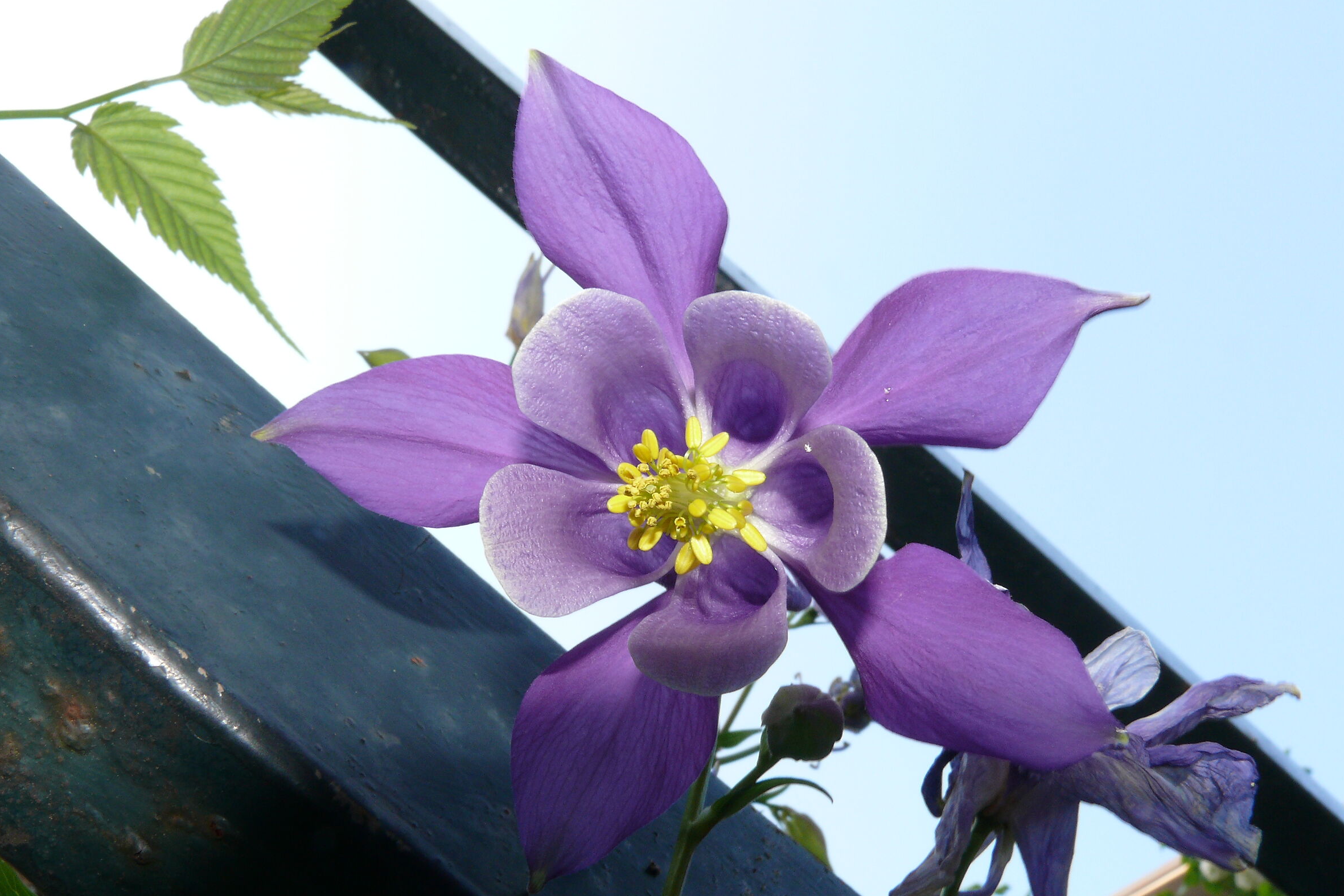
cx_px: 672
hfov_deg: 51.9
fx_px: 1381
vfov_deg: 35.9
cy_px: 428
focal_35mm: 37
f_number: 11
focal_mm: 7.4
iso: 100
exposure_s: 1/13
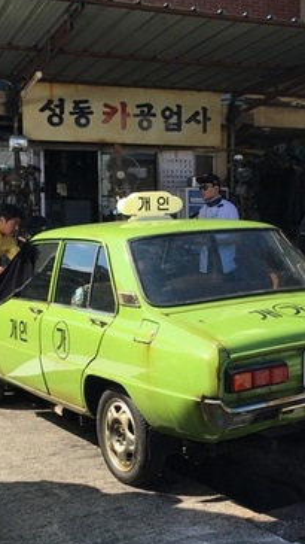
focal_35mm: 52
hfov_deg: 23.0
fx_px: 748
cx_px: 182
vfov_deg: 39.9
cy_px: 279
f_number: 2.2
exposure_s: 1/864
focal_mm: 4.15
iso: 25
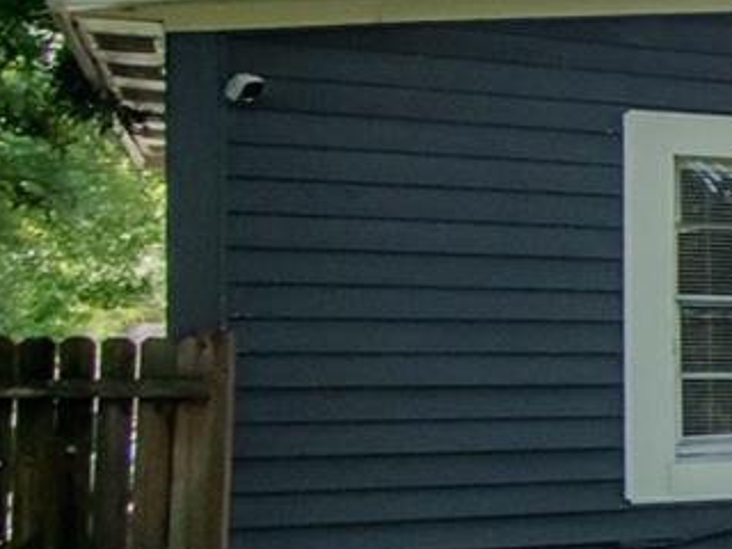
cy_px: 375
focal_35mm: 79
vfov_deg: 18.5
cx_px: 1736
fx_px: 1679
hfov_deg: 15.1
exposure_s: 1/640
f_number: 7.1
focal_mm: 11
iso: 1250
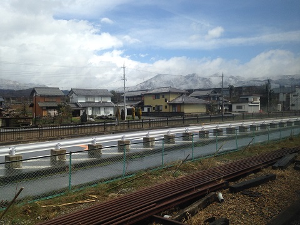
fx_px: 286
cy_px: 112
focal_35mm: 33
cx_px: 150
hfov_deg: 55.4
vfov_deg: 42.9
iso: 50
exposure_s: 1/2262
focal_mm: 4.12
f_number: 2.4
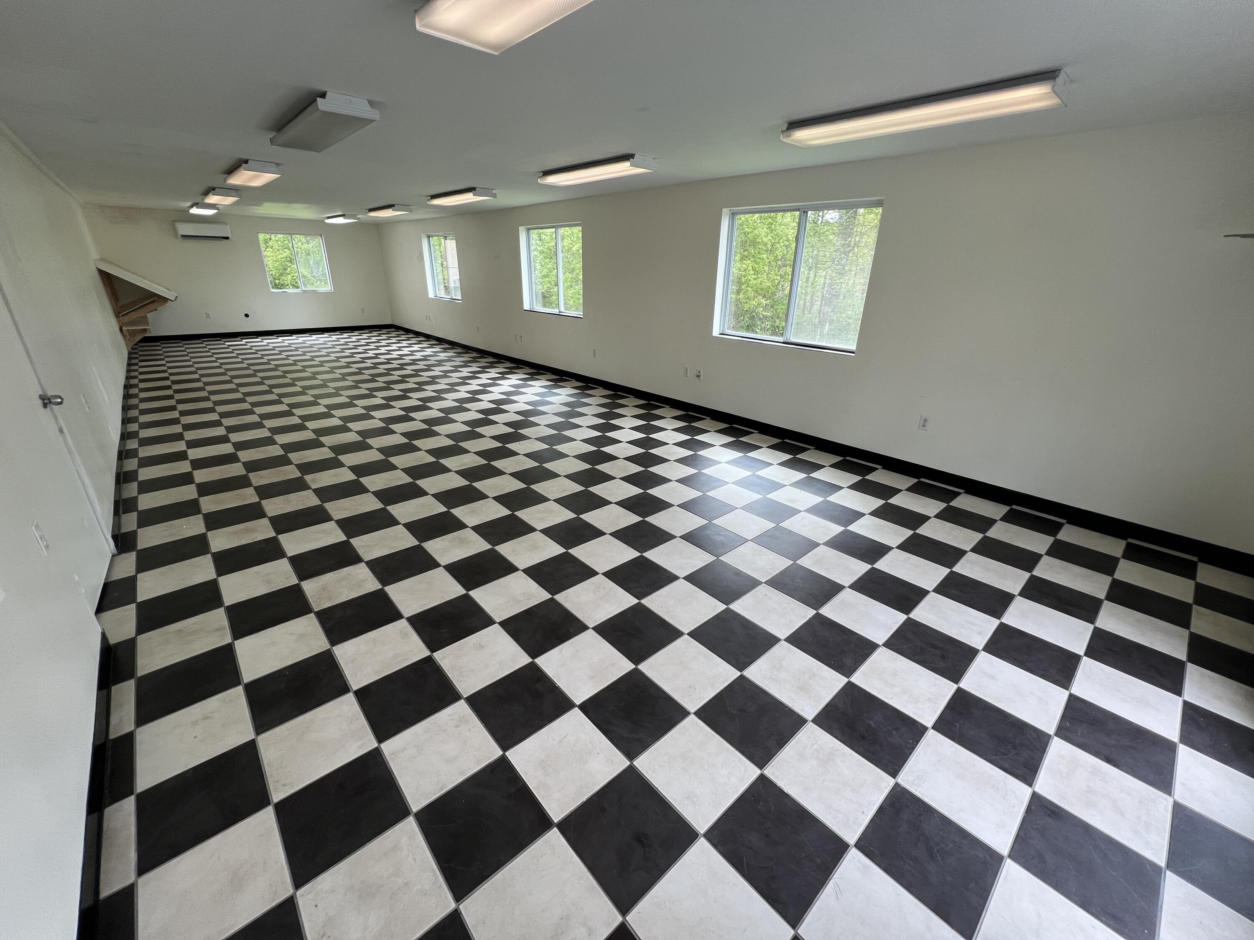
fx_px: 471
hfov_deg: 106.2
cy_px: 470
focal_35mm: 13
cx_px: 627
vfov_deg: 89.9
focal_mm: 1.57
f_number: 1.8
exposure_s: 1/120
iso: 64
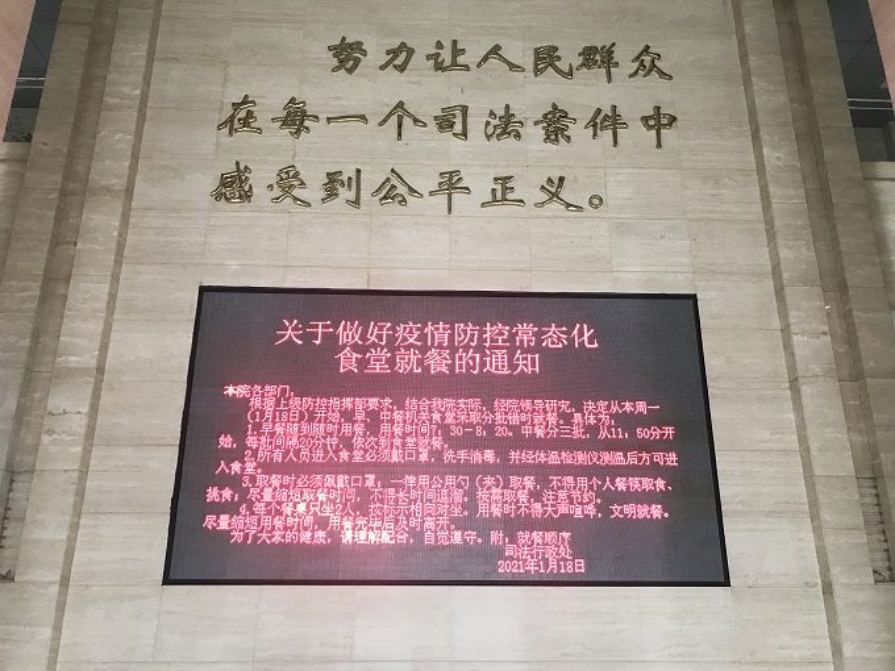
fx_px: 724
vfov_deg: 49.7
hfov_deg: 63.4
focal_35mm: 28
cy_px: 336
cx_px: 448
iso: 50
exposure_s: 1/17
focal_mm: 3.99
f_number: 1.8
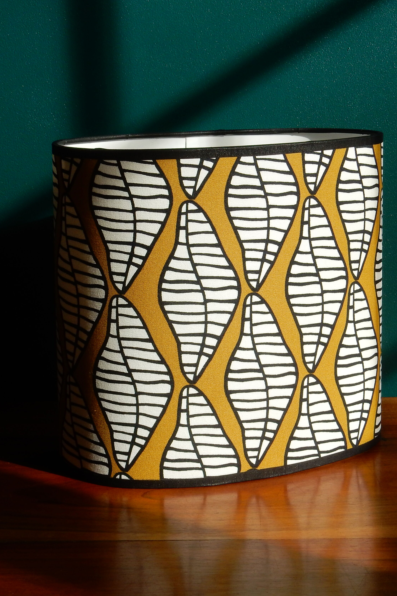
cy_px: 291
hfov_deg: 18.7
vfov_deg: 27.7
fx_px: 1207
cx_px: 181
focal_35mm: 73
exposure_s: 1/80
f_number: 4.5
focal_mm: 9
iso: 125
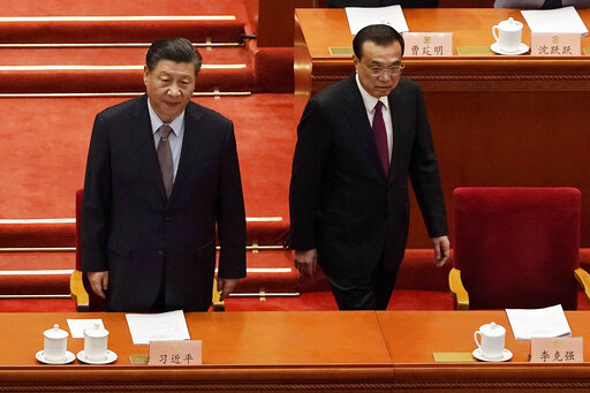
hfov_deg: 5.2
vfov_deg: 3.4
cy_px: 196
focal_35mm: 400
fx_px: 6553
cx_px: 295
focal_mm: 400
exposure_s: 1/800
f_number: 4
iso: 4000
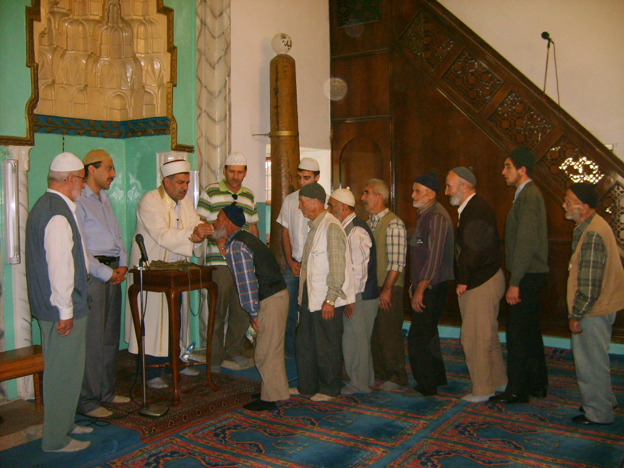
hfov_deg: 52.6
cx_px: 312
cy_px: 234
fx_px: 631
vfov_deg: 40.7
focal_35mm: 35
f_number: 2.8
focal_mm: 5.8
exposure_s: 1/30
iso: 277
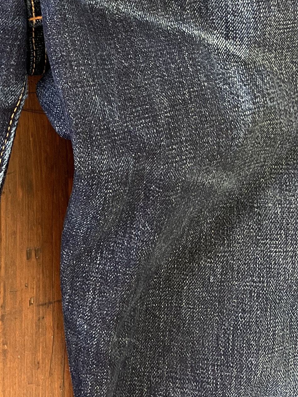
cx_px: -18
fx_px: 953
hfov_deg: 17.3
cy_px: -202
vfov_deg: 20.2
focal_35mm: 83
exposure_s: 1/129
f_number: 1.5
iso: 64
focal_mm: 5.7
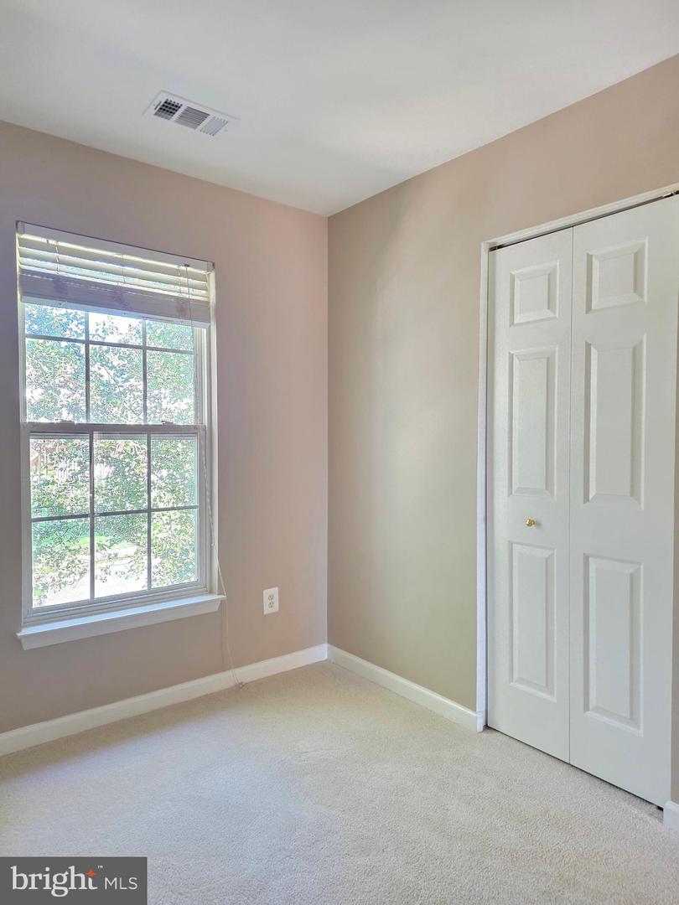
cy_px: 452
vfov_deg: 73.9
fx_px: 602
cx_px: 340
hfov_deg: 58.9
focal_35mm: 23
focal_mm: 6.25
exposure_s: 1/120
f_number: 1.7
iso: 1250
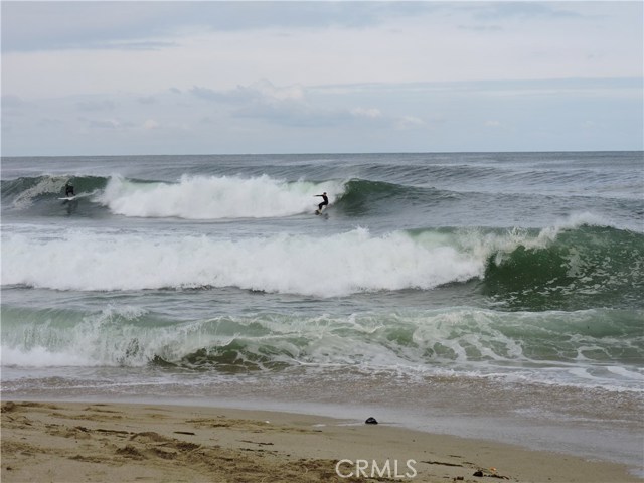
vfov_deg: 19.6
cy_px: 242
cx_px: 322
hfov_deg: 26.0
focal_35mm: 75
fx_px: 1395
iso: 100
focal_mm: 13.4
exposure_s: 1/800
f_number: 3.9
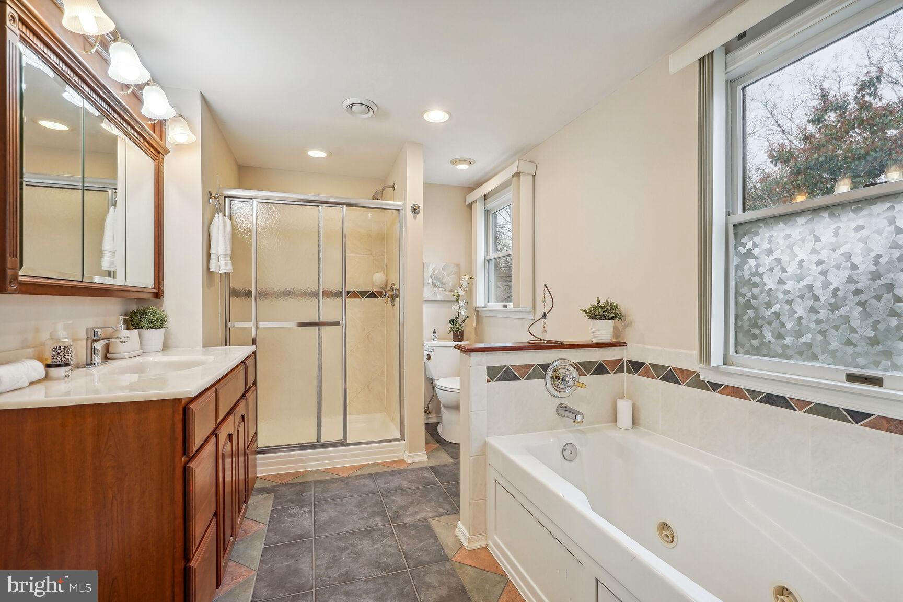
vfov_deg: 73.7
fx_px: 401
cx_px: 452
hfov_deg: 96.7
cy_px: 301
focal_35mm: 16
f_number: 8
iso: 400
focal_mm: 16
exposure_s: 1/20
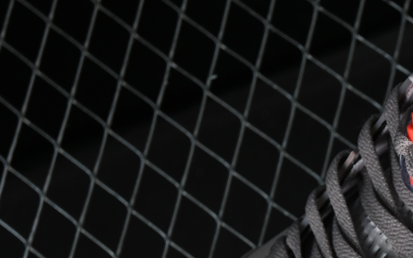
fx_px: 2488
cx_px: 567
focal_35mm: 221
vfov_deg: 5.9
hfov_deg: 9.3
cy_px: 344
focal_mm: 50
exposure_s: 1/50
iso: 160
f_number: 6.3
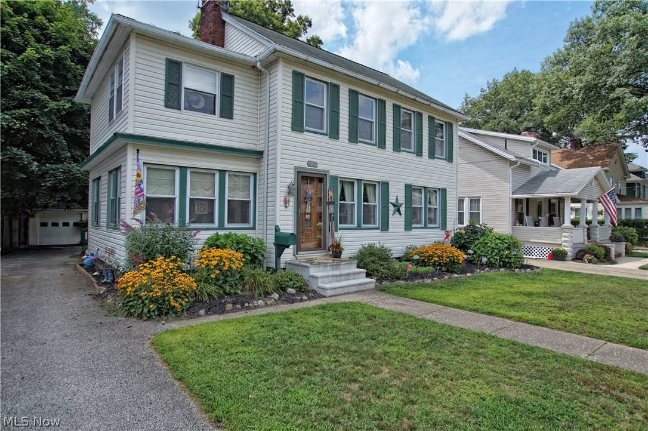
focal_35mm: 20
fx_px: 351
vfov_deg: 63.1
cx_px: 324
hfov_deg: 85.5
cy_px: 216
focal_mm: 13
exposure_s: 1/500
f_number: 5
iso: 100
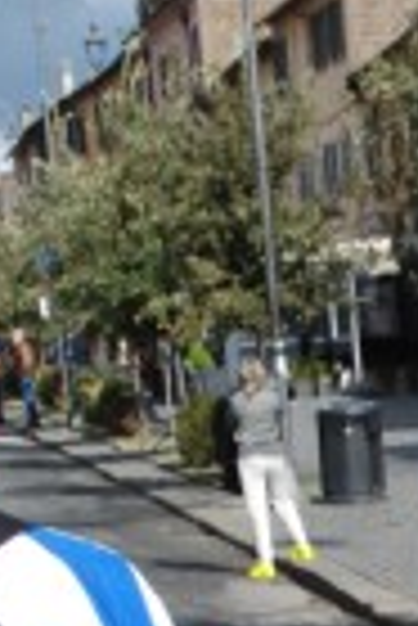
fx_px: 3946
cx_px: 703
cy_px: 865
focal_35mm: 227
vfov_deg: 8.9
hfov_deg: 6.0
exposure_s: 1/2000
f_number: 8
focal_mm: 35
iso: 1000
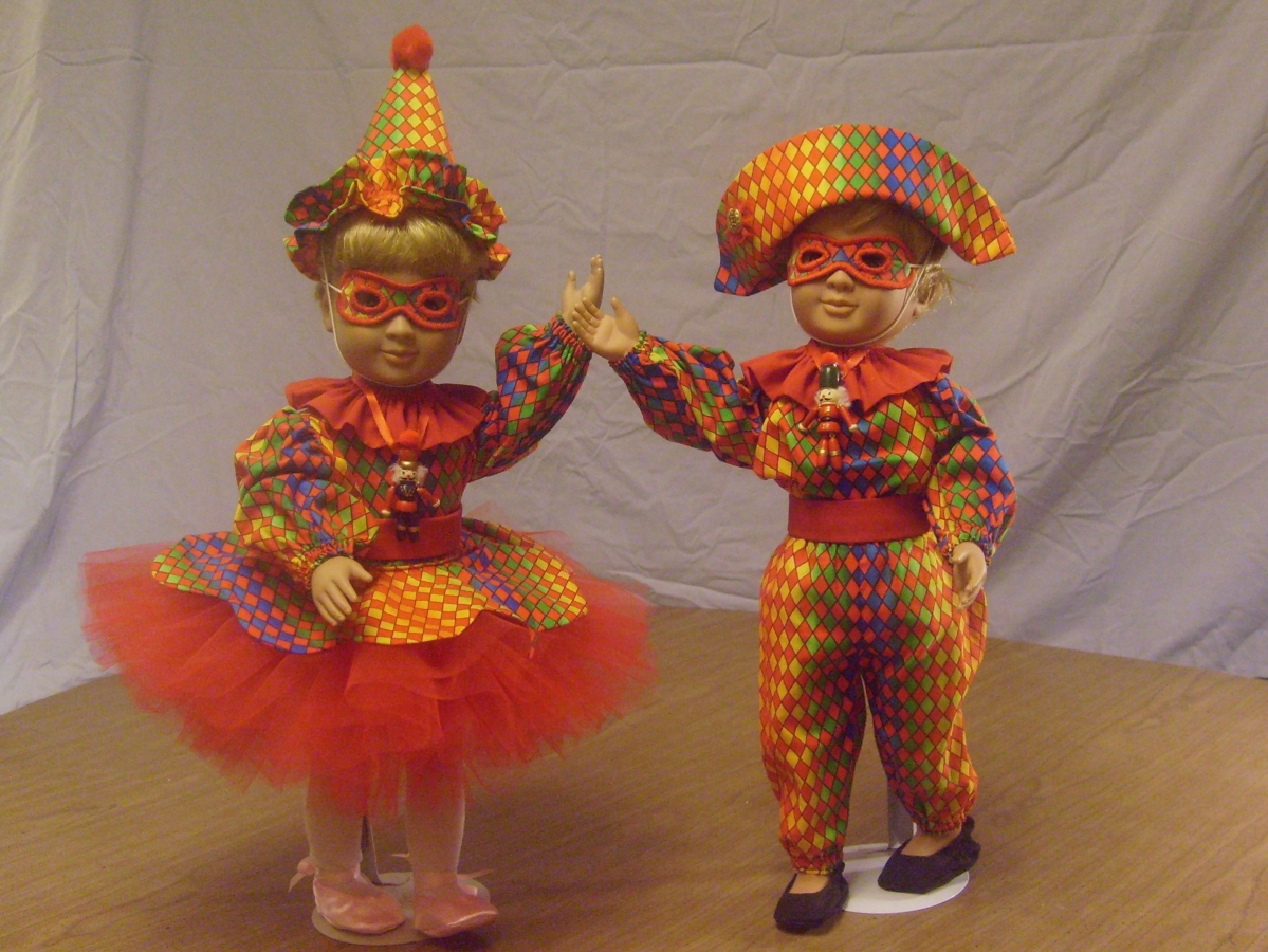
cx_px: 634
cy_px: 476
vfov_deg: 40.7
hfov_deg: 52.6
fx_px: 1282
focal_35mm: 35
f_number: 2.8
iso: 200
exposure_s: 1/15
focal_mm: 5.8
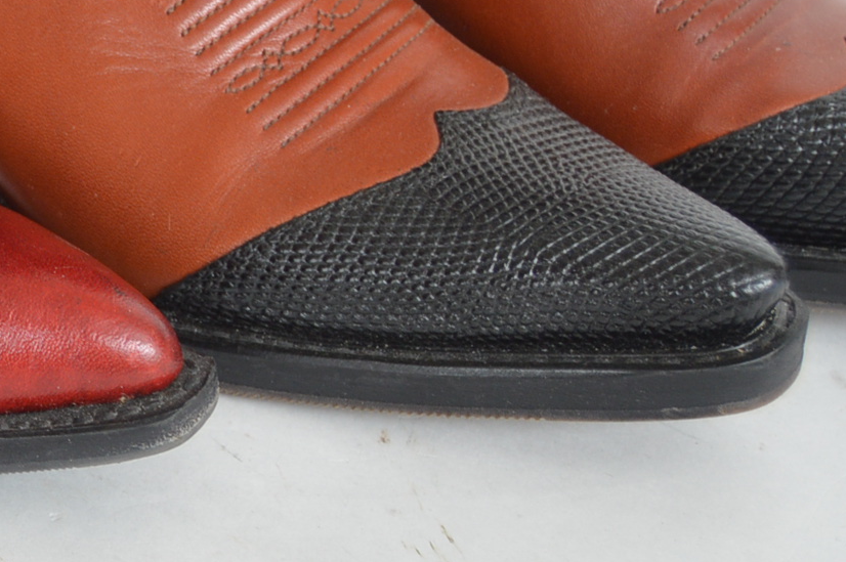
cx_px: -641
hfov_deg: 13.2
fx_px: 3334
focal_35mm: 142
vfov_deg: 9.5
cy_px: -122
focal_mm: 26
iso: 200
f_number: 5
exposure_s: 1/160
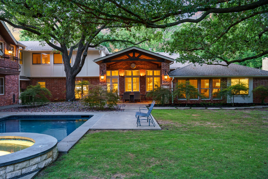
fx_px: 249
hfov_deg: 56.6
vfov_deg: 39.5
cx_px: 134
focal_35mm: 33
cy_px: 90
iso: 800
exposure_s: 1/13
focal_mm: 33.4
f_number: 4
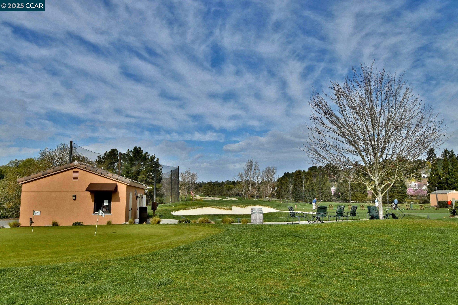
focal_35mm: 30
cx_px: 229
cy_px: 152
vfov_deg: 43.6
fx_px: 382
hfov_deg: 61.9
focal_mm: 20
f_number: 10
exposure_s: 1/1250
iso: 400
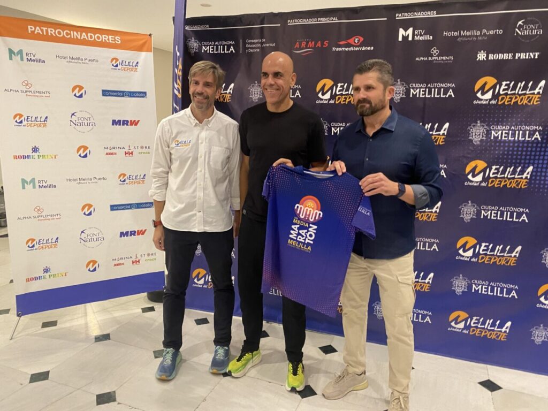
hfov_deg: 67.3
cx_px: 274
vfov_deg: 53.1
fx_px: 412
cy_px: 206
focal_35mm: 26
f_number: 1.8
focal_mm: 4.25
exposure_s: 1/33
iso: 400
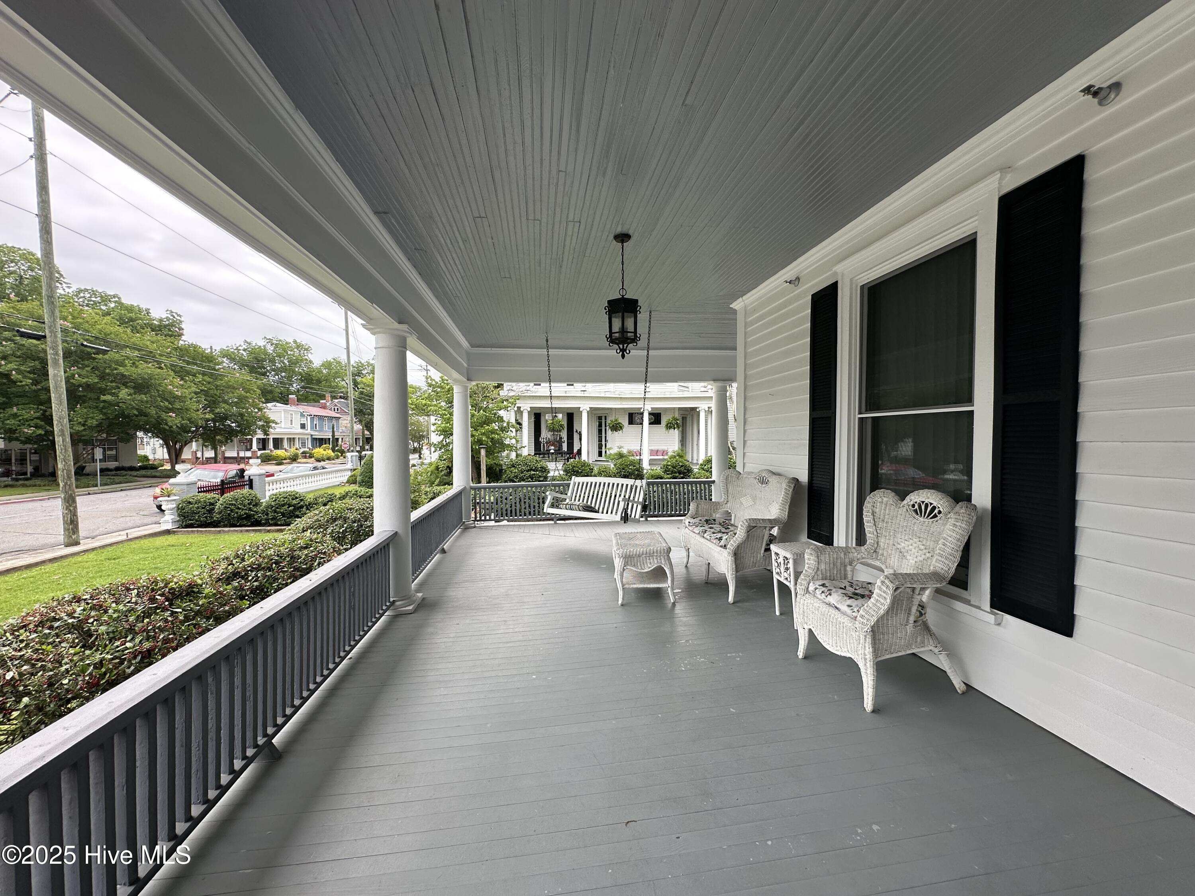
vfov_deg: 85.7
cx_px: 598
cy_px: 448
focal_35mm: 14
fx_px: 483
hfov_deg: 102.1
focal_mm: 2.22
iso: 40
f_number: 2.2
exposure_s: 1/342
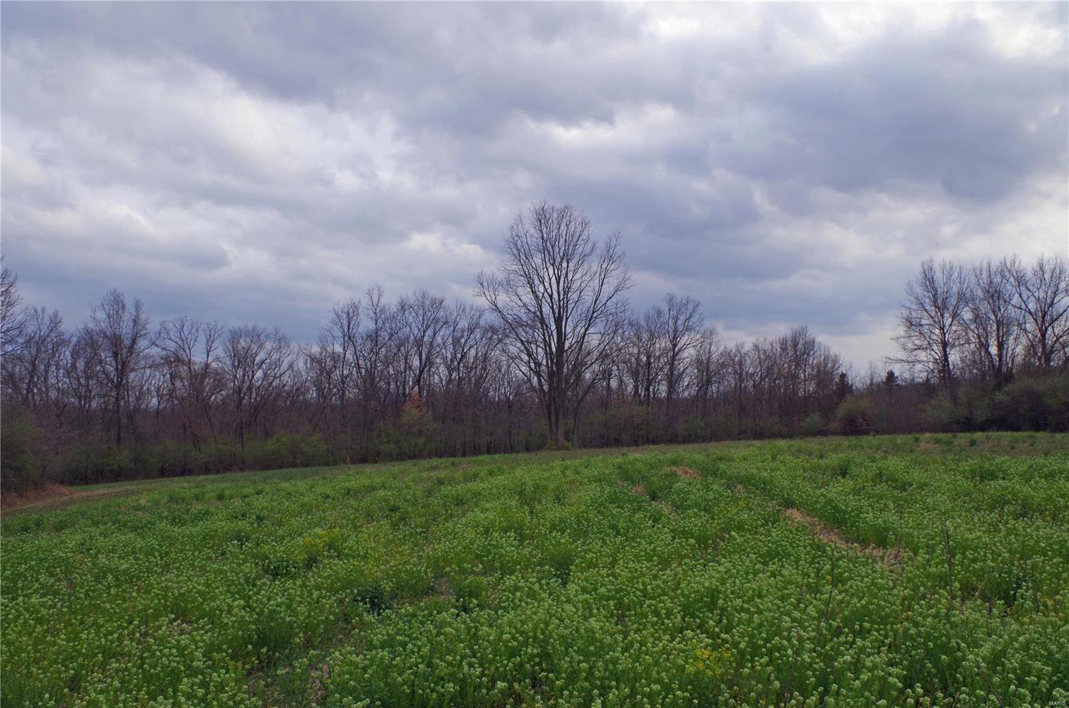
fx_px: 889
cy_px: 354
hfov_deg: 62.0
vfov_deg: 43.4
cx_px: 534
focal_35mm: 30
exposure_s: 1/160
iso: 200
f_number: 14
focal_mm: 20
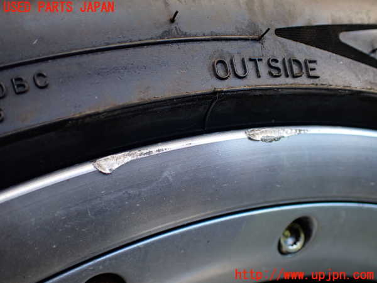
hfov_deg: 60.0
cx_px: 188
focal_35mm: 30
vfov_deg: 46.8
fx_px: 327
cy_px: 142
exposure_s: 1/125
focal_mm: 5.4
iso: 200
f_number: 2.3
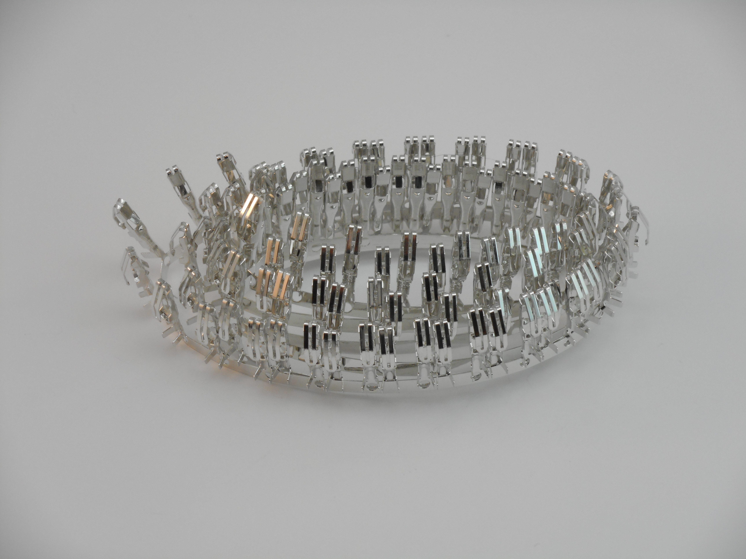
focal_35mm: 102
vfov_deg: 14.5
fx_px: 2198
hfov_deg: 19.3
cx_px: 373
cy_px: 280
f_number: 5.8
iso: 200
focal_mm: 18.2
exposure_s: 1/60
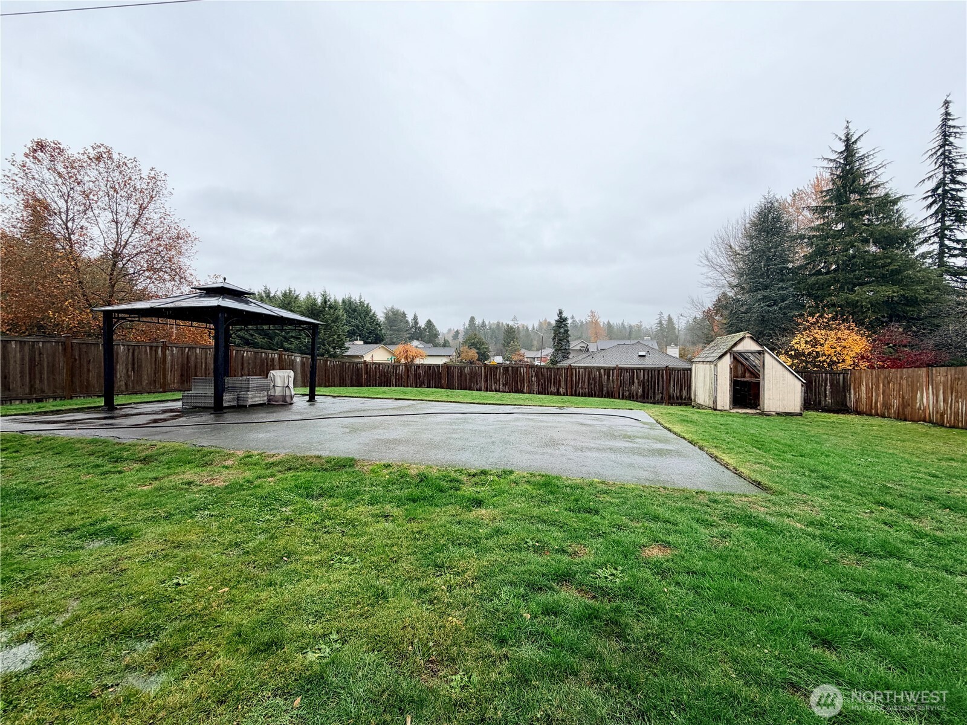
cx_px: 484
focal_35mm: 14
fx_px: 391
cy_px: 362
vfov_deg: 85.7
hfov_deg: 102.1
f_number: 2.2
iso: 50
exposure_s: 1/502
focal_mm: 2.22
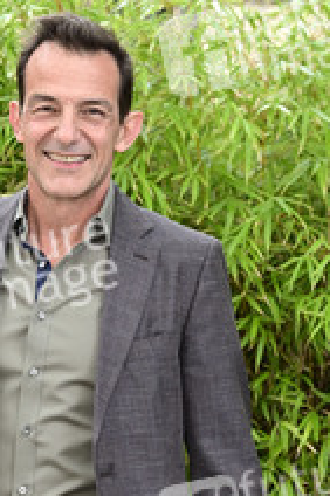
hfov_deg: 11.5
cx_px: 66
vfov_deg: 17.1
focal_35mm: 119
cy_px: 393
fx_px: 1639
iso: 1600
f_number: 4
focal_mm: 63
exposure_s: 1/200
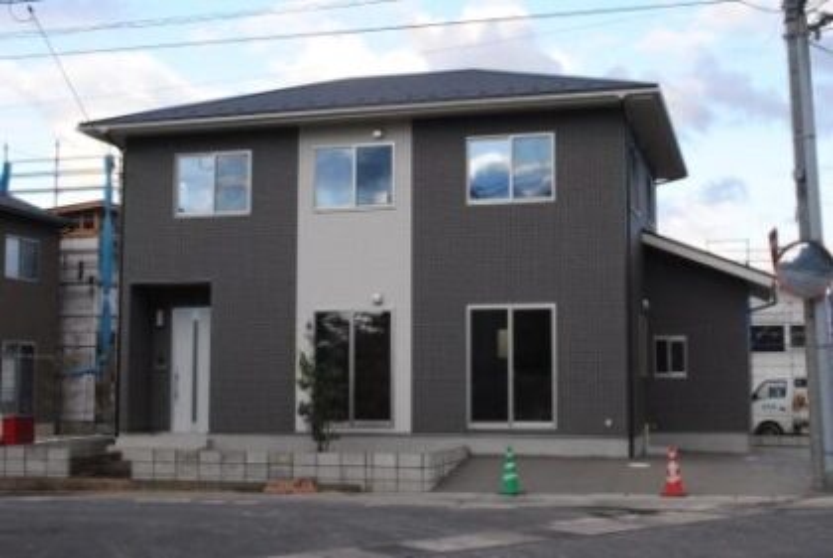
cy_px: 279
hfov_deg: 41.1
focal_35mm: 48
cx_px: 416
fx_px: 1112
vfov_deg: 28.1
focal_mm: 32
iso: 800
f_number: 14
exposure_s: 1/125
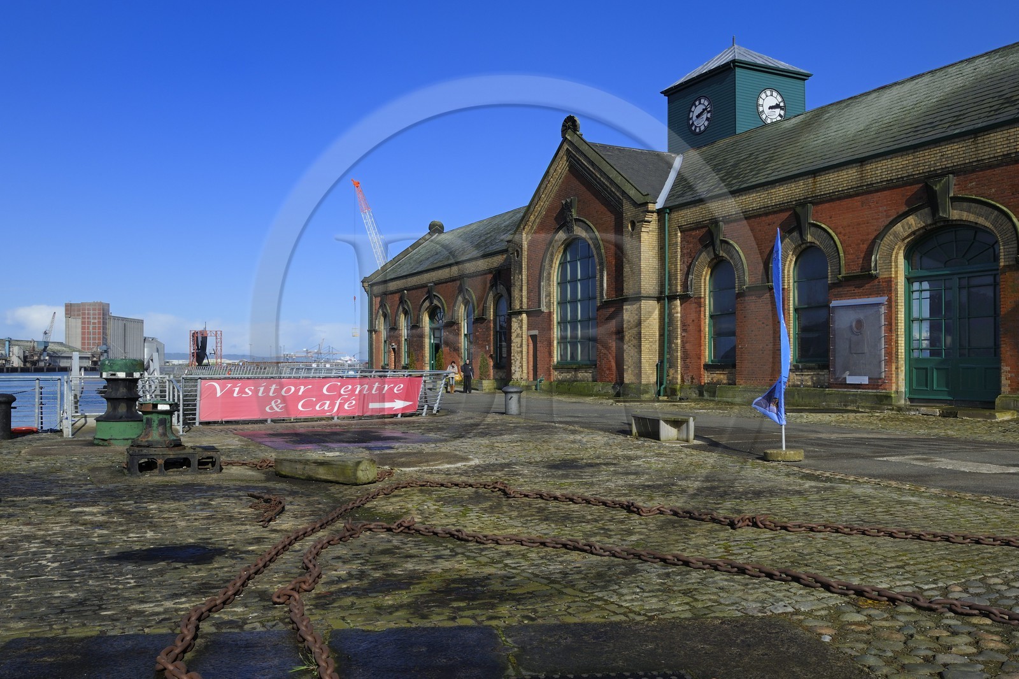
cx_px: 510
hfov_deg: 63.7
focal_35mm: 29
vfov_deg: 44.9
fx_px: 821
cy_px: 340
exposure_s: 1/200
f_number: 16
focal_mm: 29
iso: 400
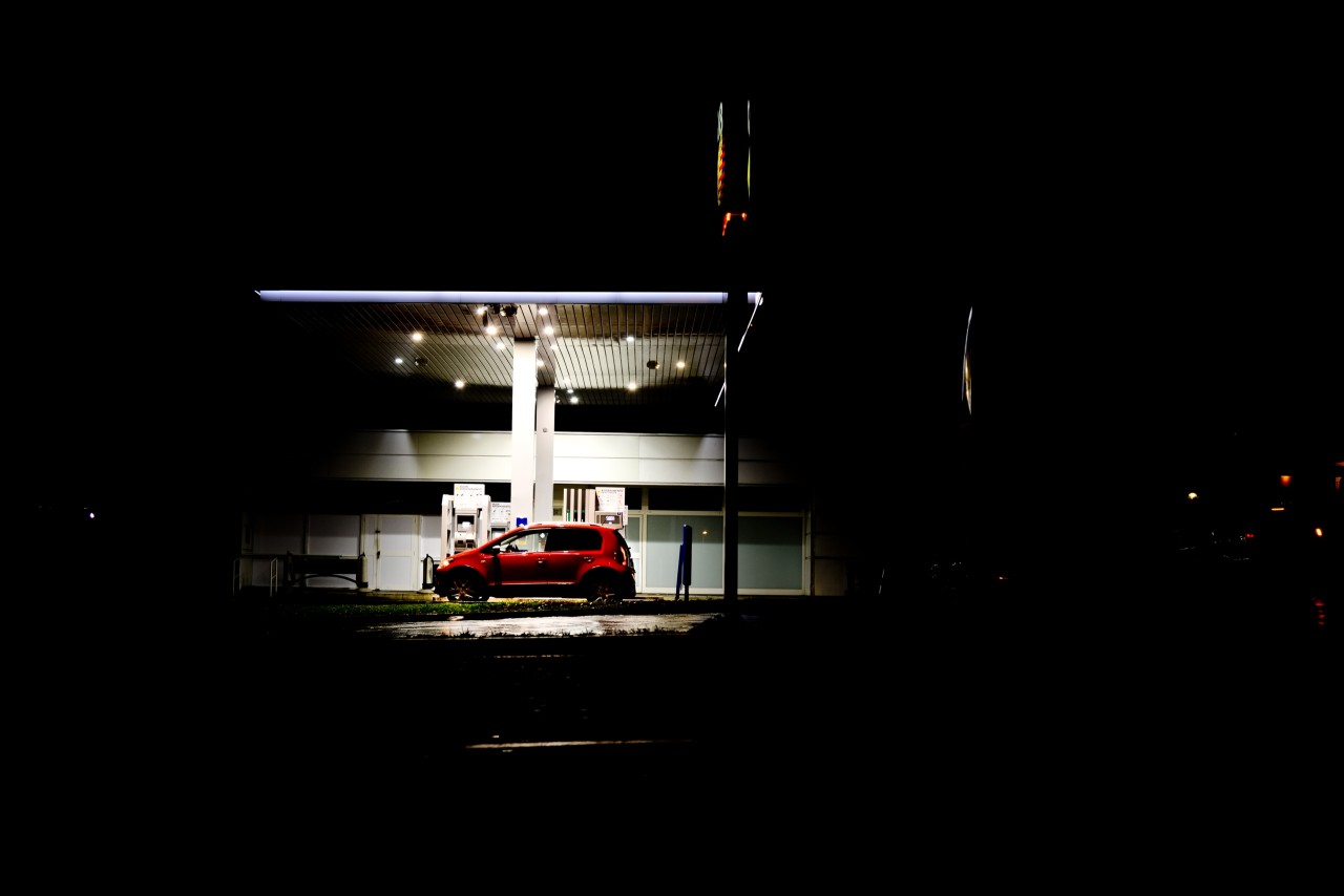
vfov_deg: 29.3
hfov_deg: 42.7
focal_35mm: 46
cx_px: 672
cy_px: 448
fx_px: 1718
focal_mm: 46
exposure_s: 1/4
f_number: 5.6
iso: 200
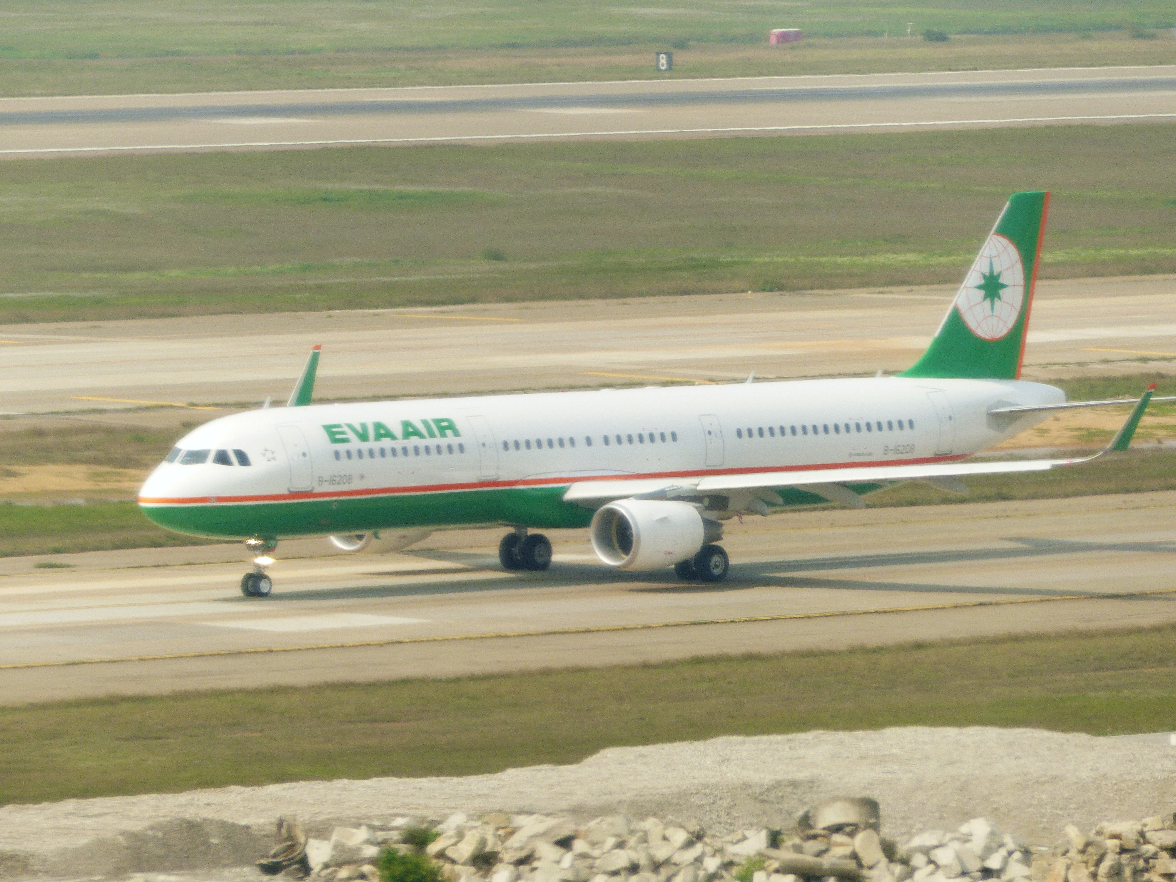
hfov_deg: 3.7
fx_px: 18175
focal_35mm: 535
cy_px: 441
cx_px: 588
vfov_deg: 2.8
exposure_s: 1/320
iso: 100
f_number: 4
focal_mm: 96.3
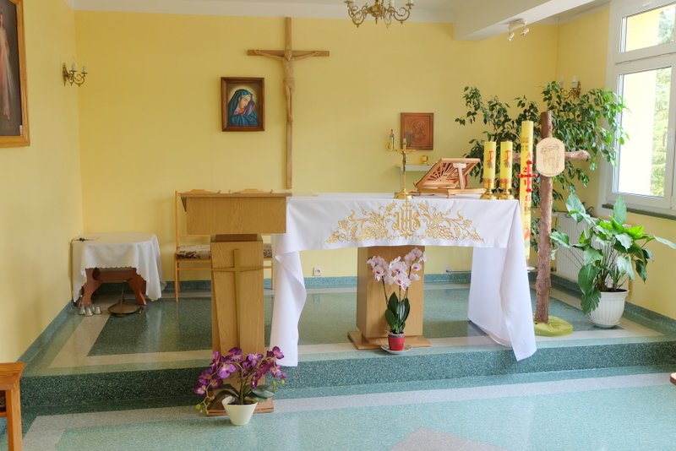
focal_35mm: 35
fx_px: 657
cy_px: 226
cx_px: 338
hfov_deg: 54.4
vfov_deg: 37.9
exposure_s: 1/90
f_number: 4.2
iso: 400
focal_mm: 23.2
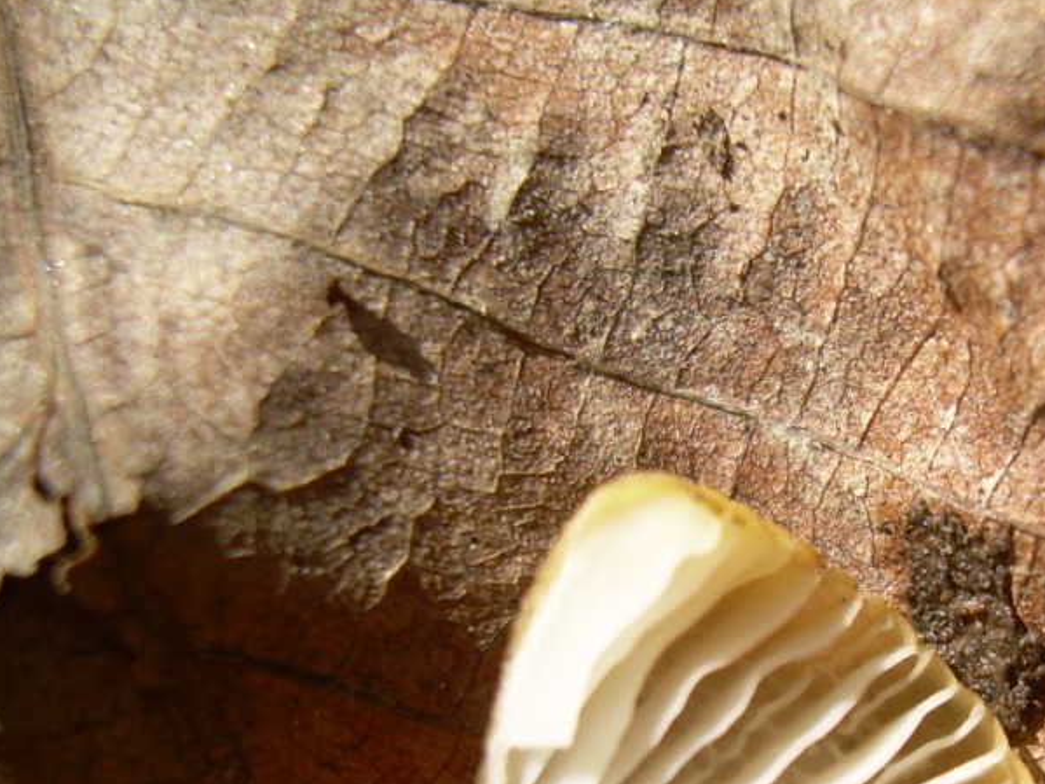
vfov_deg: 22.5
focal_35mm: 65
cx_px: 773
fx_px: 1962
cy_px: 540
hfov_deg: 29.4
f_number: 2.8
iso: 50
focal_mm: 6.3
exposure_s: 1/136
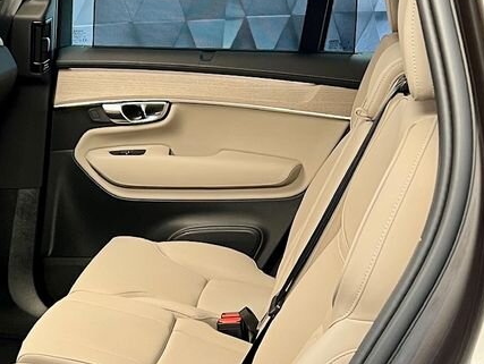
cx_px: 80
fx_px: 1022
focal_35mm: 73
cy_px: 277
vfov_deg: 20.0
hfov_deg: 26.1
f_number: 1.5
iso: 200
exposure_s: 1/60
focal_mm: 5.7
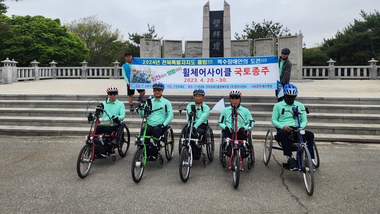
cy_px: 67
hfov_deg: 71.9
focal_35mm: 26
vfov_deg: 43.6
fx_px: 262
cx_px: 189
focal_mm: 6.4
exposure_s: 1/443
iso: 12
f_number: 1.8
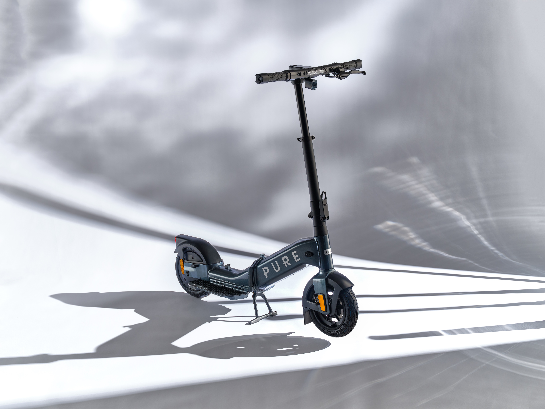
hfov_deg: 24.7
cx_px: 272
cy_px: 204
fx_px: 1244
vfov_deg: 18.7
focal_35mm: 79
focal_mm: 100
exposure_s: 1/80
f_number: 10
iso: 320
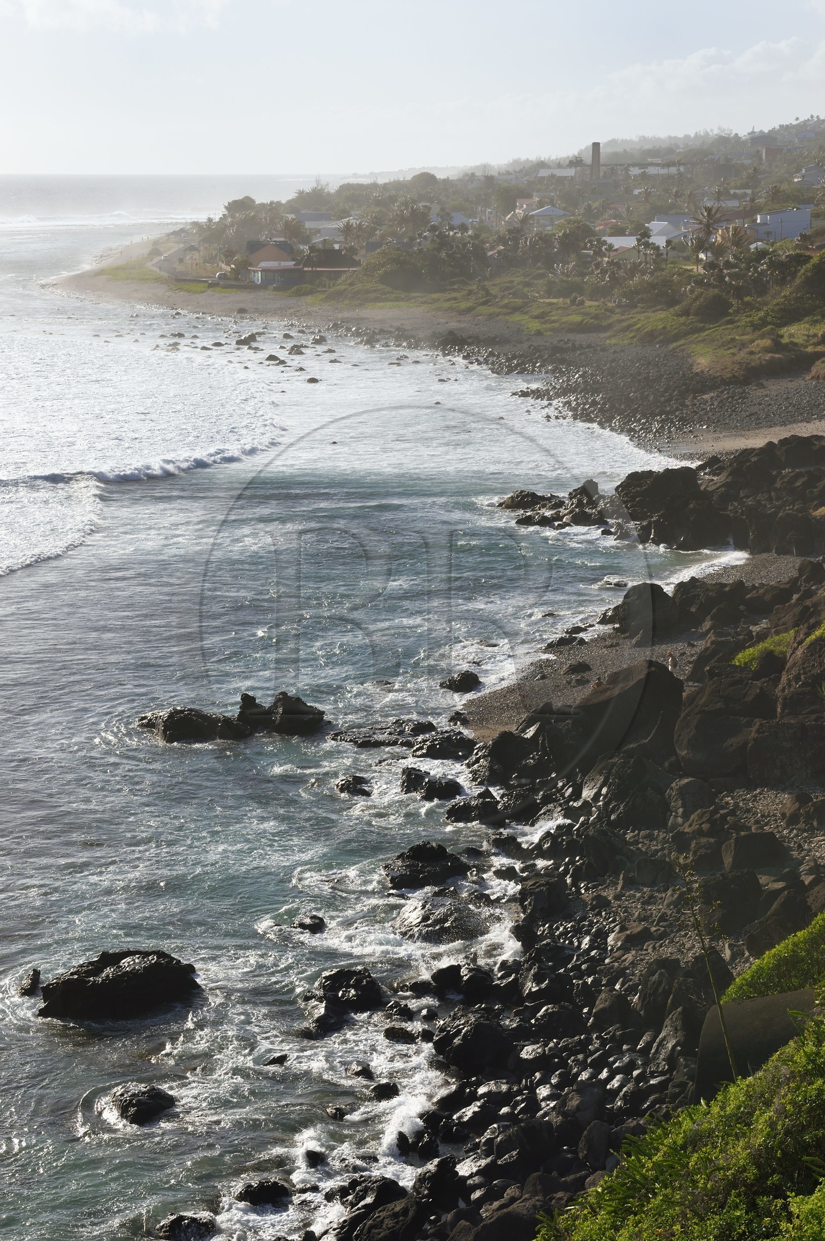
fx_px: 2410
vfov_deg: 28.9
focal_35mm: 70
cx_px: 412
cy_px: 620
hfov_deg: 19.4
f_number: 16
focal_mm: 70
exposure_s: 1/320
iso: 200
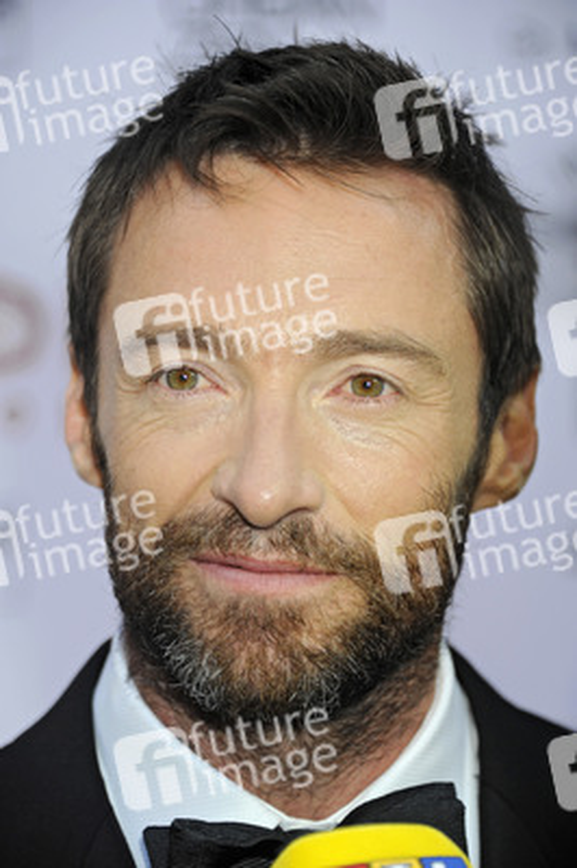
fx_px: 3492
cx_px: 288
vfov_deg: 14.2
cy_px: 434
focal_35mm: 145
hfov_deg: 9.4
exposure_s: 1/200
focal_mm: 145
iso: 640
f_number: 5.6
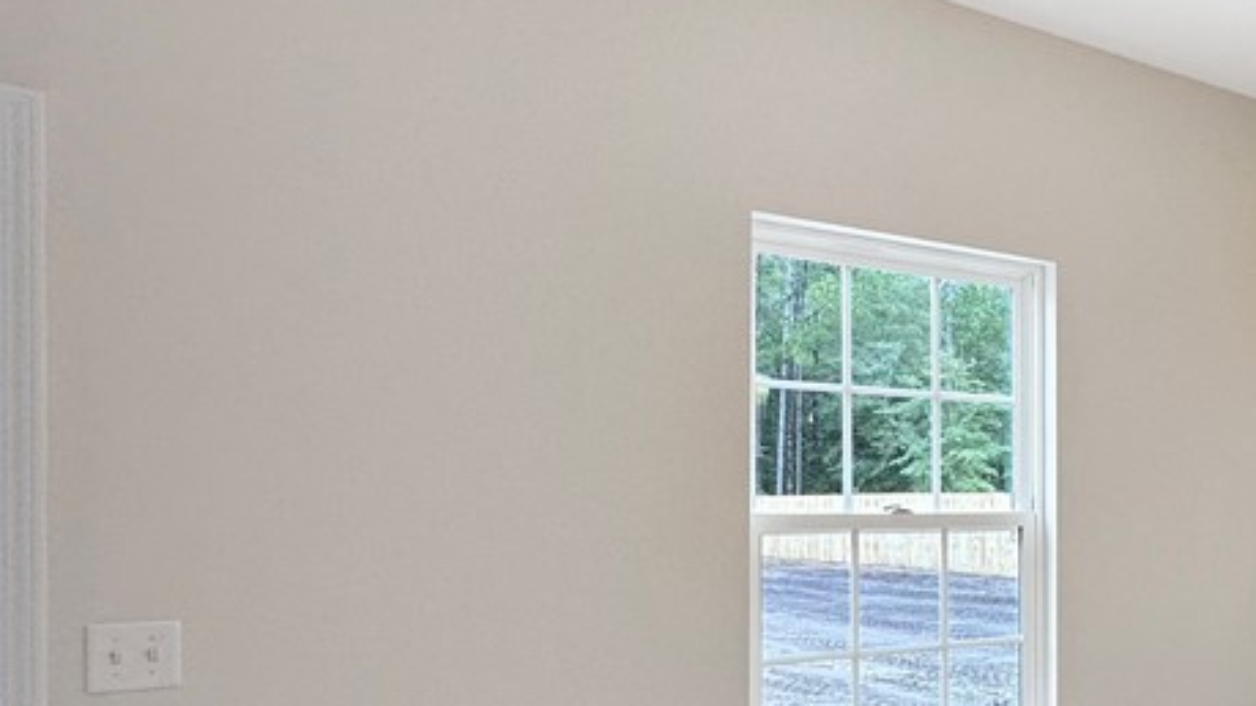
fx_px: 1132
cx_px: 1264
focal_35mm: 34
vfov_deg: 33.4
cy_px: 583
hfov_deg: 47.7
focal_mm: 2.22
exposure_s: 1/120
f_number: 2.2
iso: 80
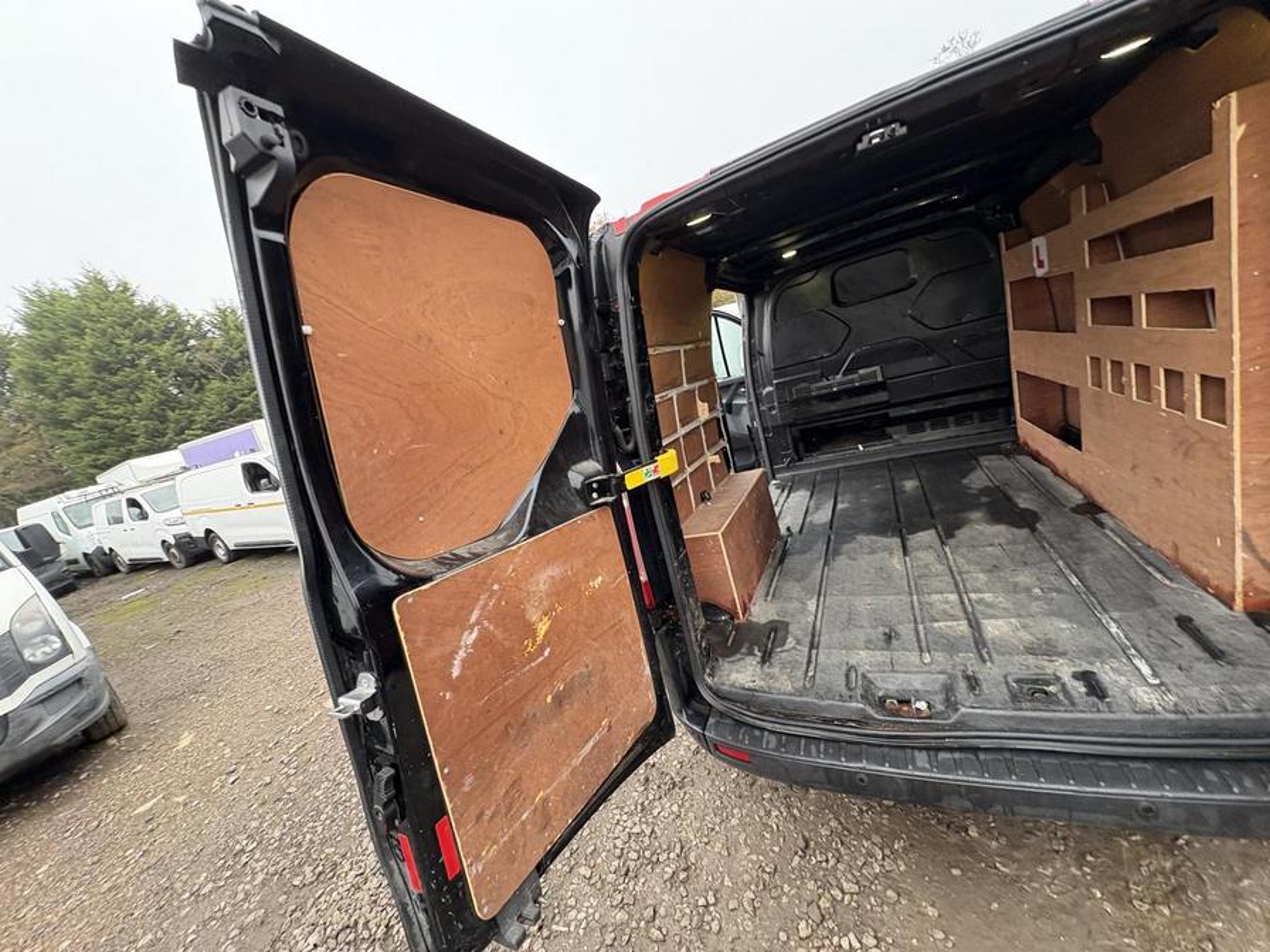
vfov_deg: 85.7
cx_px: 635
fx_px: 514
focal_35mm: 14
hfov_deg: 102.1
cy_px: 476
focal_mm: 2.22
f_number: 2.2
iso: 250
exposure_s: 1/81
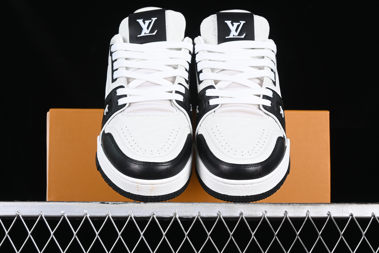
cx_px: 190
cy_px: 126
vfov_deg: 18.2
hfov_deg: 27.0
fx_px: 790
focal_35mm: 75
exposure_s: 1/60
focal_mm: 50
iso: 160
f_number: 7.1
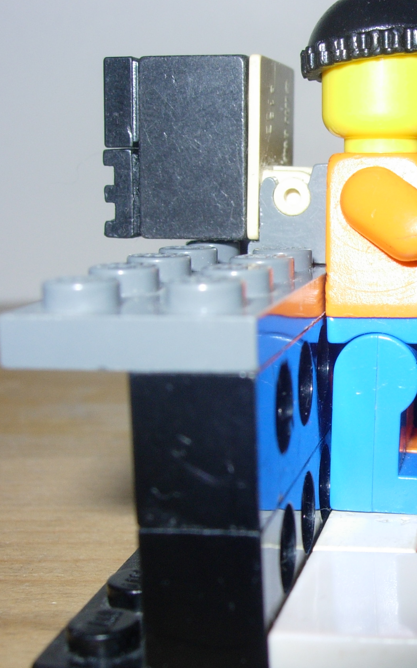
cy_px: 371
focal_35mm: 62
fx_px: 1128
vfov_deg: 32.9
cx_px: 473
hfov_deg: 19.9
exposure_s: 1/64
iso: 79
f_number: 4.8
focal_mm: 7.8
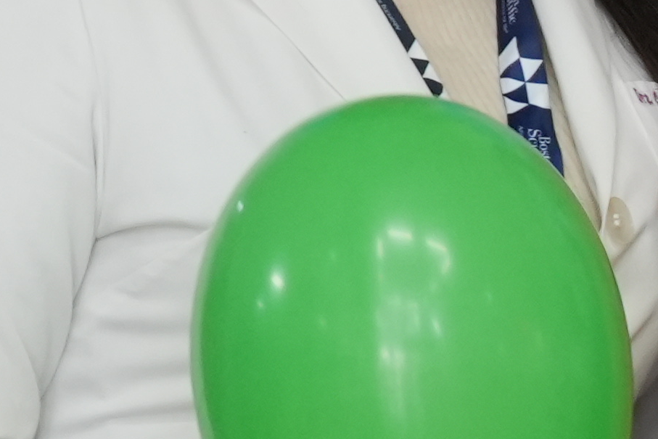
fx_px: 7202
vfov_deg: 3.5
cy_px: 535
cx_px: 1801
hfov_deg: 5.0
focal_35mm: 394
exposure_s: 1/60
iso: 1250
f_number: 4.5
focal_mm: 51
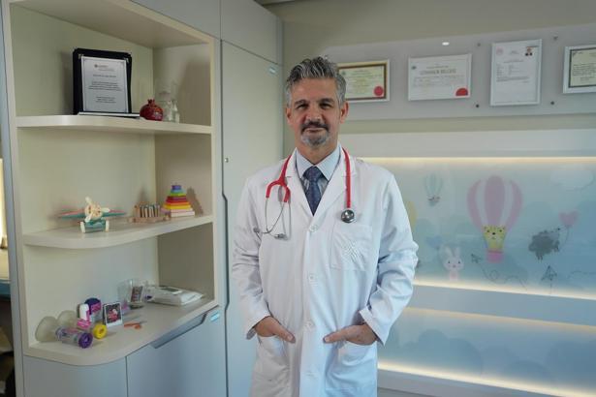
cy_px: 198
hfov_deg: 65.5
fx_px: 464
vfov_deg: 46.4
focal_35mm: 28
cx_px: 298
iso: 400
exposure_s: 1/125
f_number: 2.8
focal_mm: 28
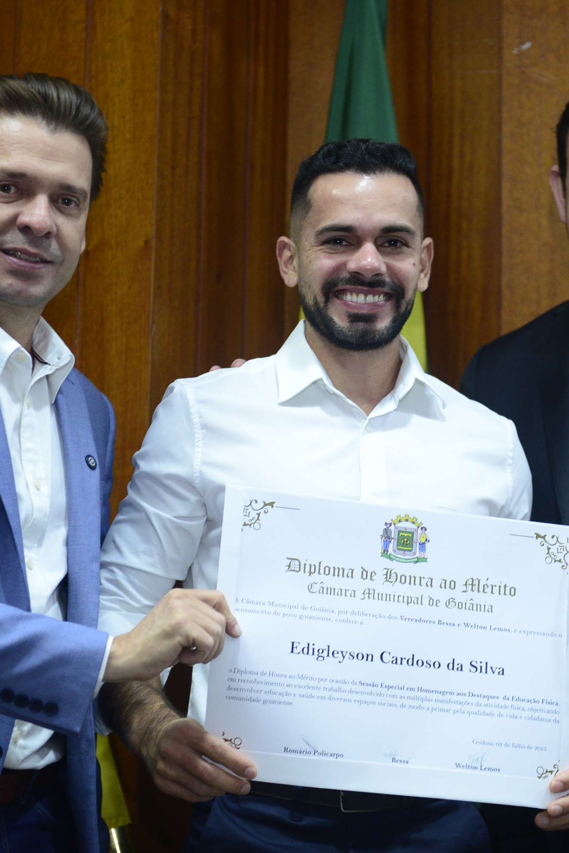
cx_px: 324
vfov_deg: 21.7
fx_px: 2229
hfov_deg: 14.5
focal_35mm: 94
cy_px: 431
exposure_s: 1/125
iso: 2000
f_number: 4.5
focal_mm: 62
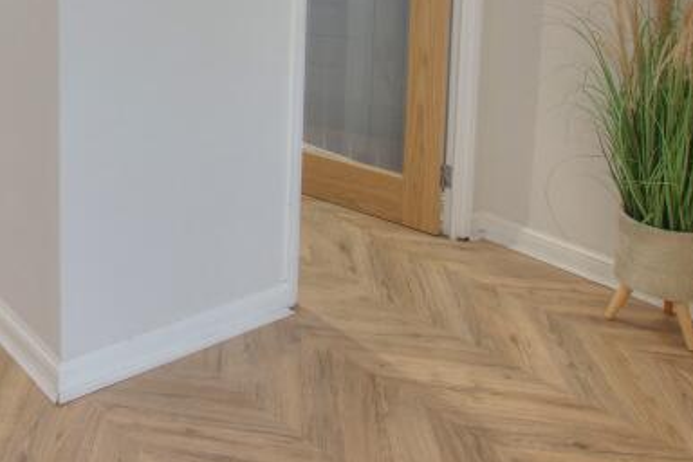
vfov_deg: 29.7
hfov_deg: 43.8
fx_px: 770
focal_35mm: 40
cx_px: 56
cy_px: -59
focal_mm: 10
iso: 400
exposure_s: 1/15
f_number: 8
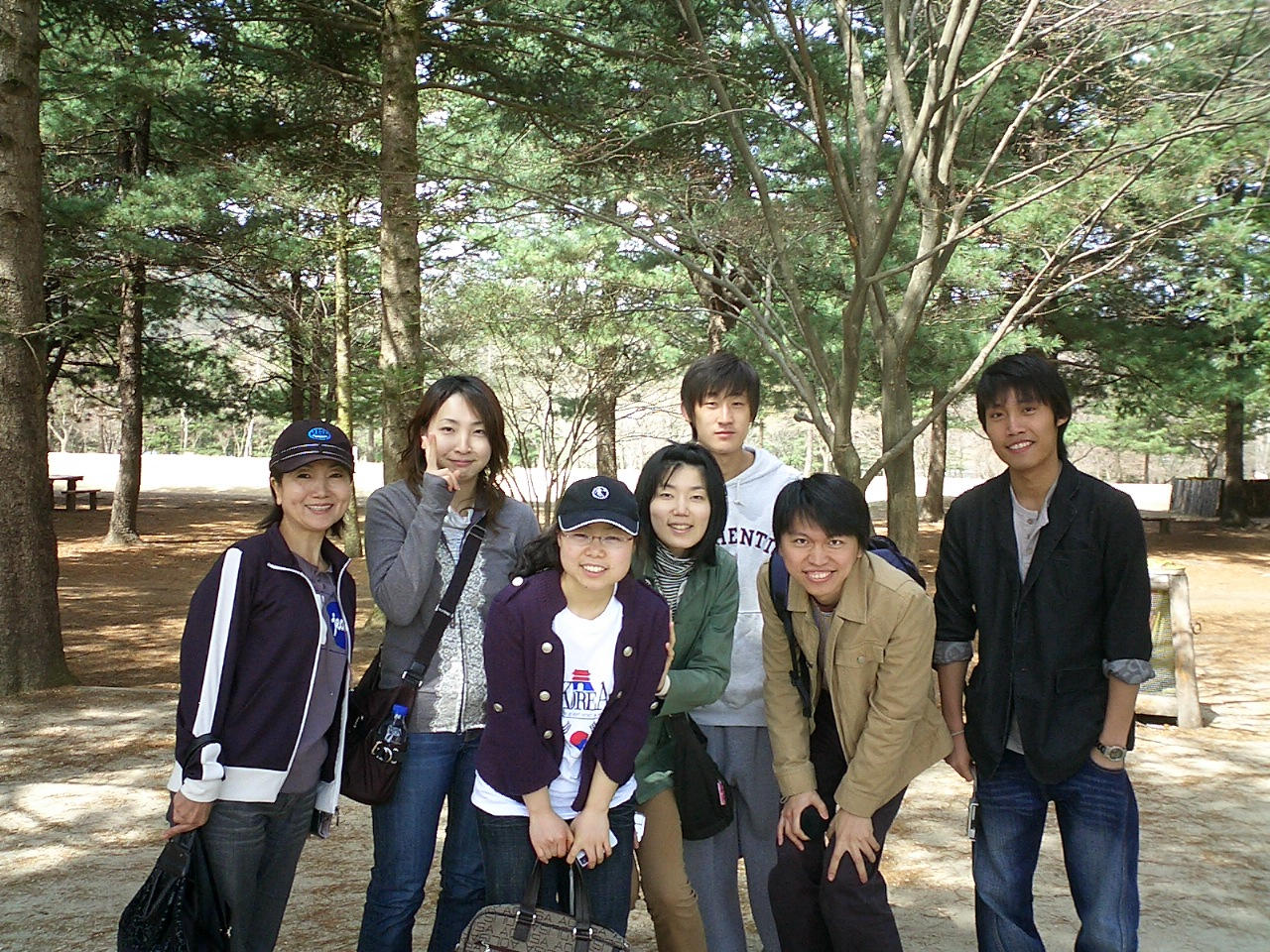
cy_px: 476
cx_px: 635
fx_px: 1357
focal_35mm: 37
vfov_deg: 38.7
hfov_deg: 50.1
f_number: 3.5
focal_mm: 5.6
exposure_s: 1/125
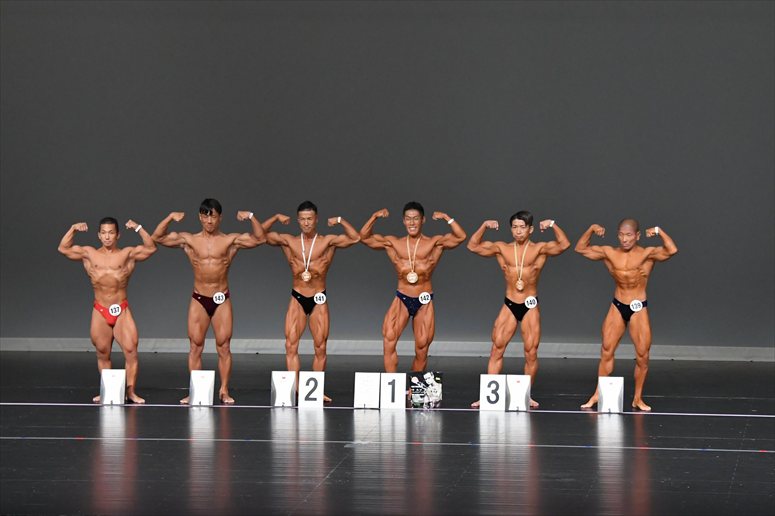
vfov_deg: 8.2
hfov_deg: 12.2
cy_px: 258
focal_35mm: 168
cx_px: 388
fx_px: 3615
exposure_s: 1/400
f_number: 5.6
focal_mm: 112
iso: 5000
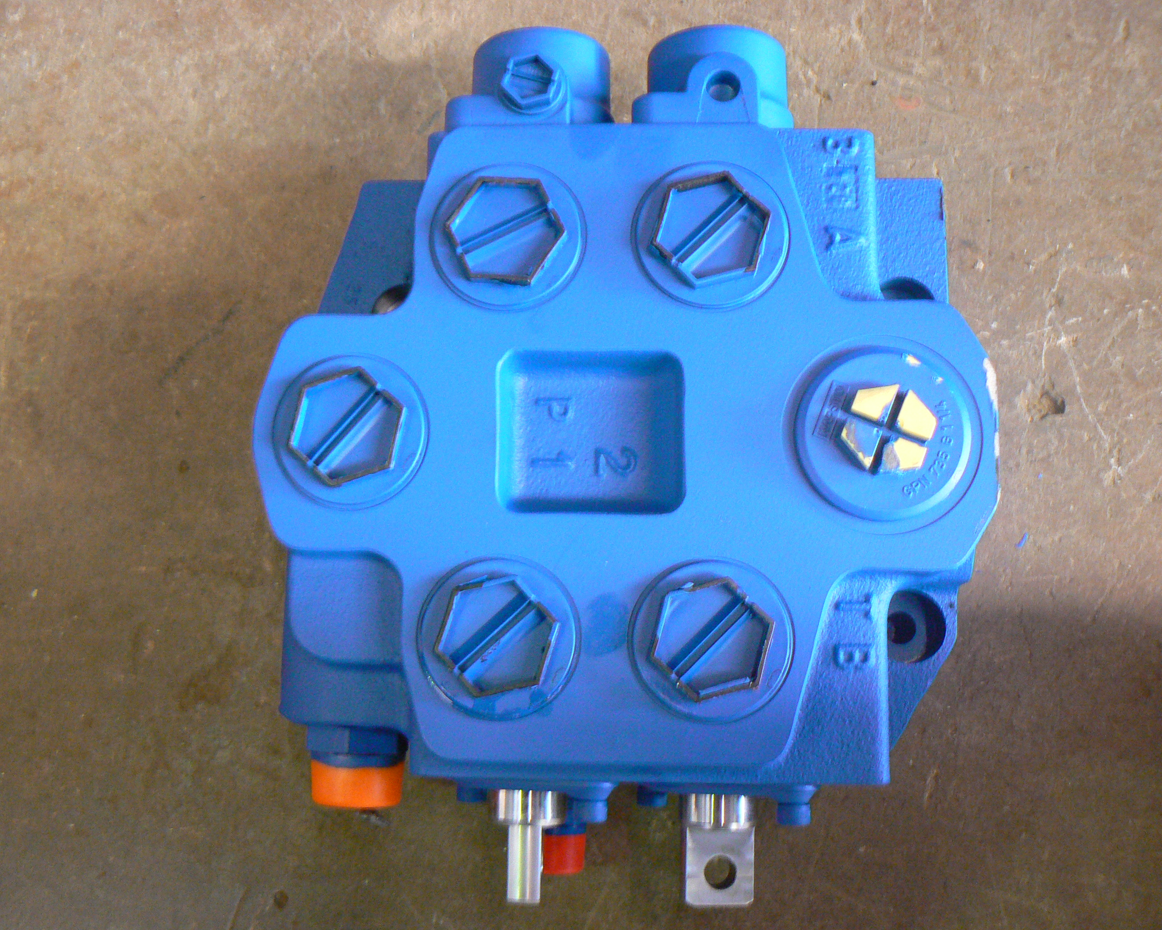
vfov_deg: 39.2
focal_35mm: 38
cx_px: 555
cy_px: 463
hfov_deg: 47.9
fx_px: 1307
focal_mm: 6
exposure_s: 1/15
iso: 200
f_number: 2.8
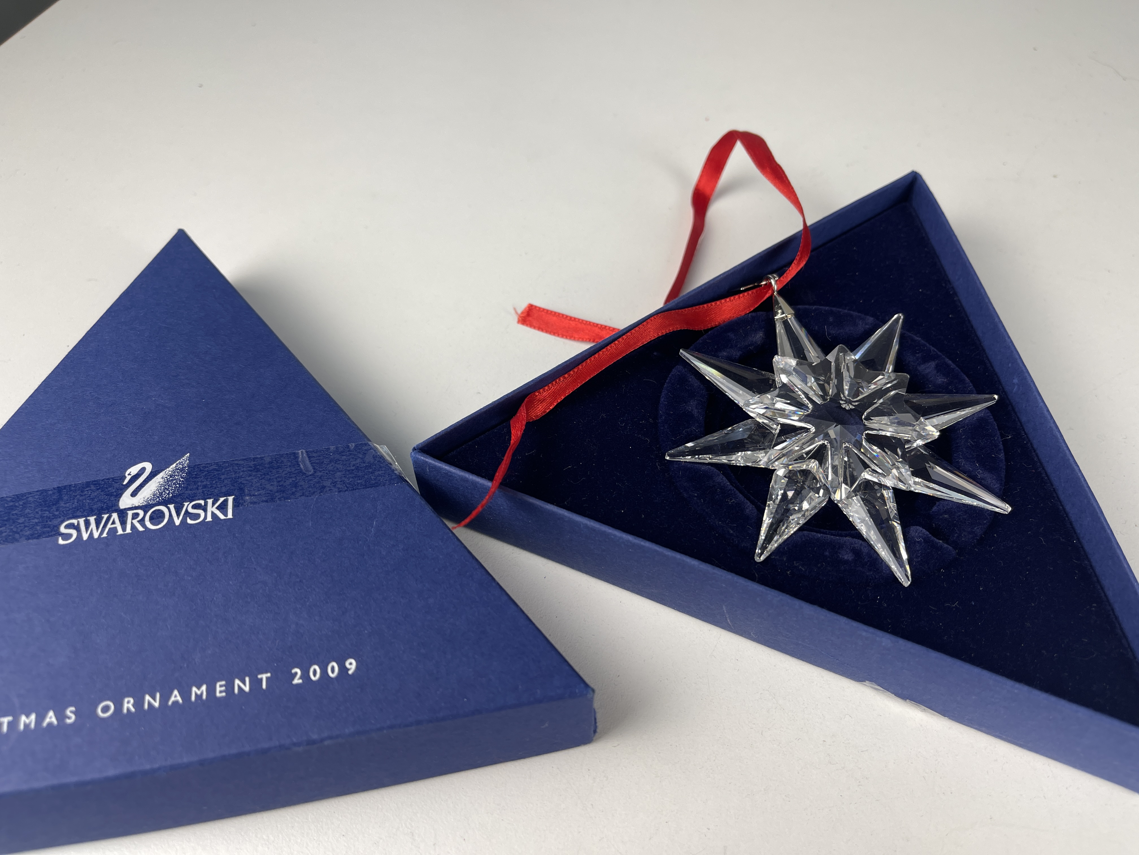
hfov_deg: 69.4
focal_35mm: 25
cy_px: 428
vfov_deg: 54.9
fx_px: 823
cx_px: 570
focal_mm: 5.1
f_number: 1.6
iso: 32
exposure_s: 1/104
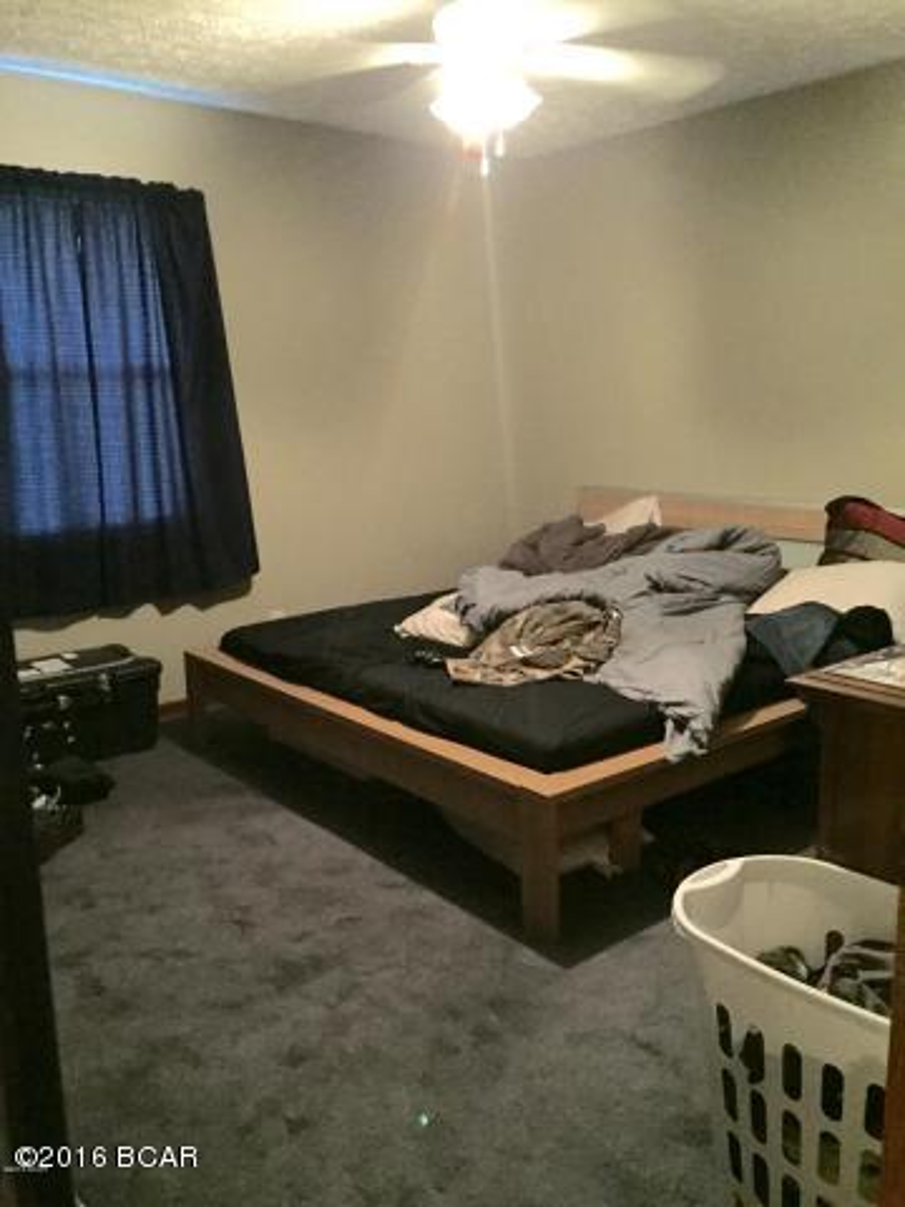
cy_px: 604
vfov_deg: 61.7
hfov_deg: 48.2
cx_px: 452
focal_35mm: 29
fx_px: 1011
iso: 1250
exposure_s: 1/15
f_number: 2.2
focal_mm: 4.15
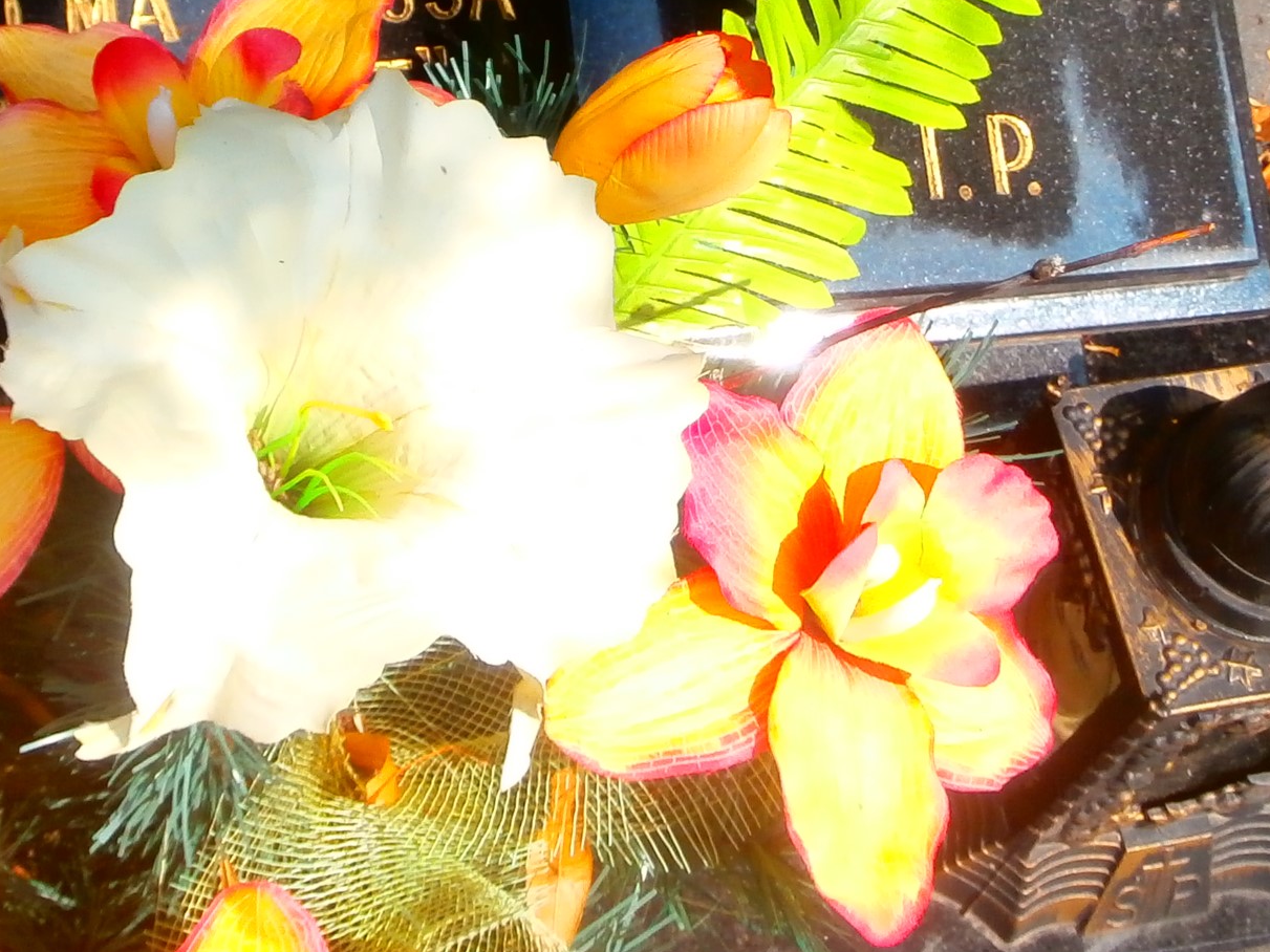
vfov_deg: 15.4
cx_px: 579
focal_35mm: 94
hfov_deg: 20.9
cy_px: -40
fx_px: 3448
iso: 100
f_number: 3.9
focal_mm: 6.67
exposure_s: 1/500
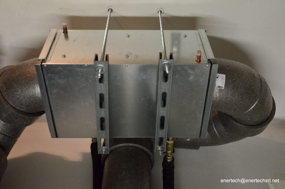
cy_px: 94
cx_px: 142
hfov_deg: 48.0
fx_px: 320
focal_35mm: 40
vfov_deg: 32.9
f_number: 6.3
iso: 1600
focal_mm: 27
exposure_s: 1/125
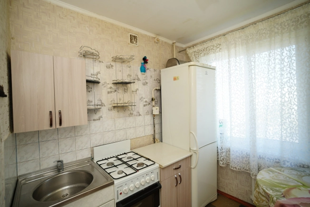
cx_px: 155
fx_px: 138
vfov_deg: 73.8
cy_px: 104
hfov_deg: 96.7
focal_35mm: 16
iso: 160
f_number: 2.5
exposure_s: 1/160
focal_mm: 16
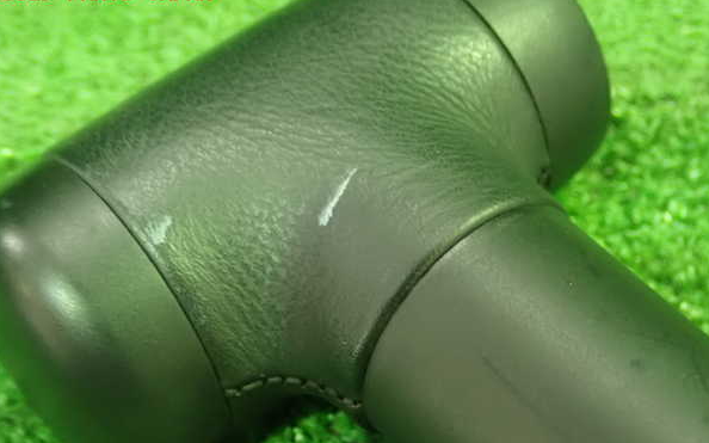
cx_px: 353
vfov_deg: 21.3
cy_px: 246
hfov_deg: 33.5
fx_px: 1178
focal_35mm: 61
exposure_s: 1/20
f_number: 3.5
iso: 1600
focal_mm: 10.29
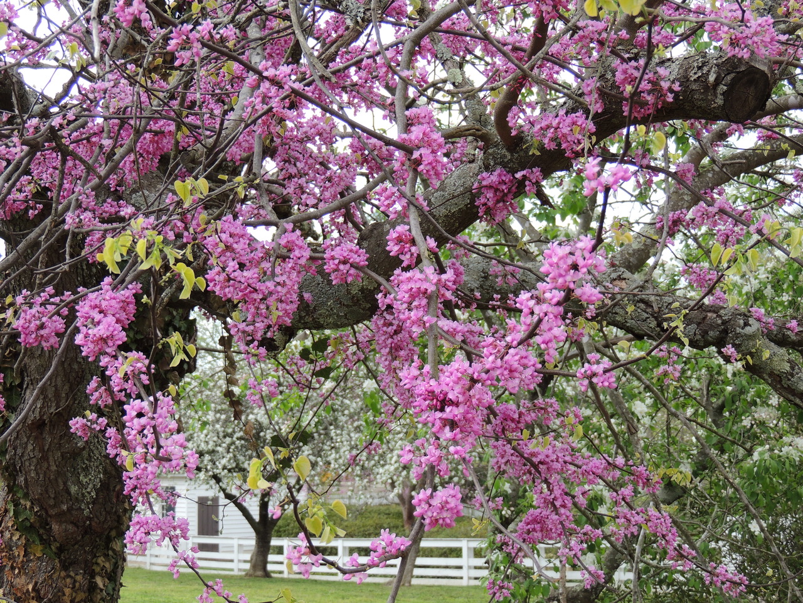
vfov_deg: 21.0
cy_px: 302
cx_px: 402
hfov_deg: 27.8
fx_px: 1624
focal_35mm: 70
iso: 100
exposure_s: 1/200
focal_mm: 12.4
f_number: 3.9
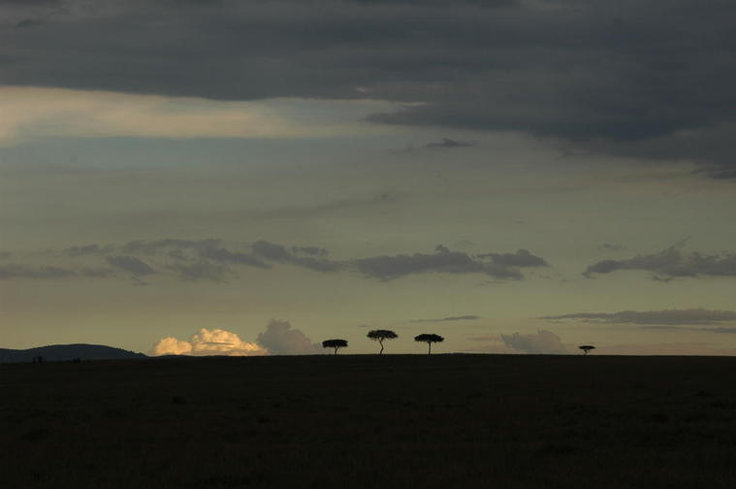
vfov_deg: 8.7
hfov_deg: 13.1
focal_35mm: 158
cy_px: 244
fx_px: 3216
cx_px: 368
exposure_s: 1/125
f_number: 5.6
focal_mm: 105
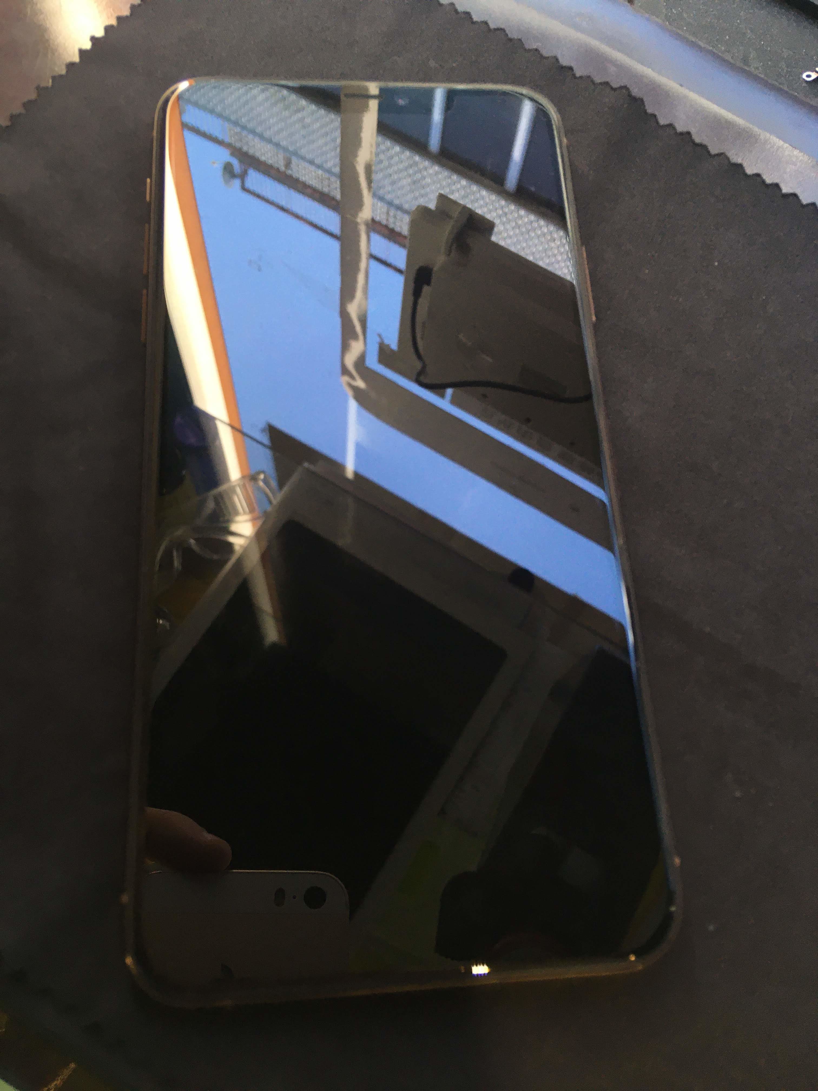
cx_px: 409
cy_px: 546
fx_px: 914
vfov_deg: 61.7
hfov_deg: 48.2
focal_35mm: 29
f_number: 2.2
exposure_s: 1/40
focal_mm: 4.15
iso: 25
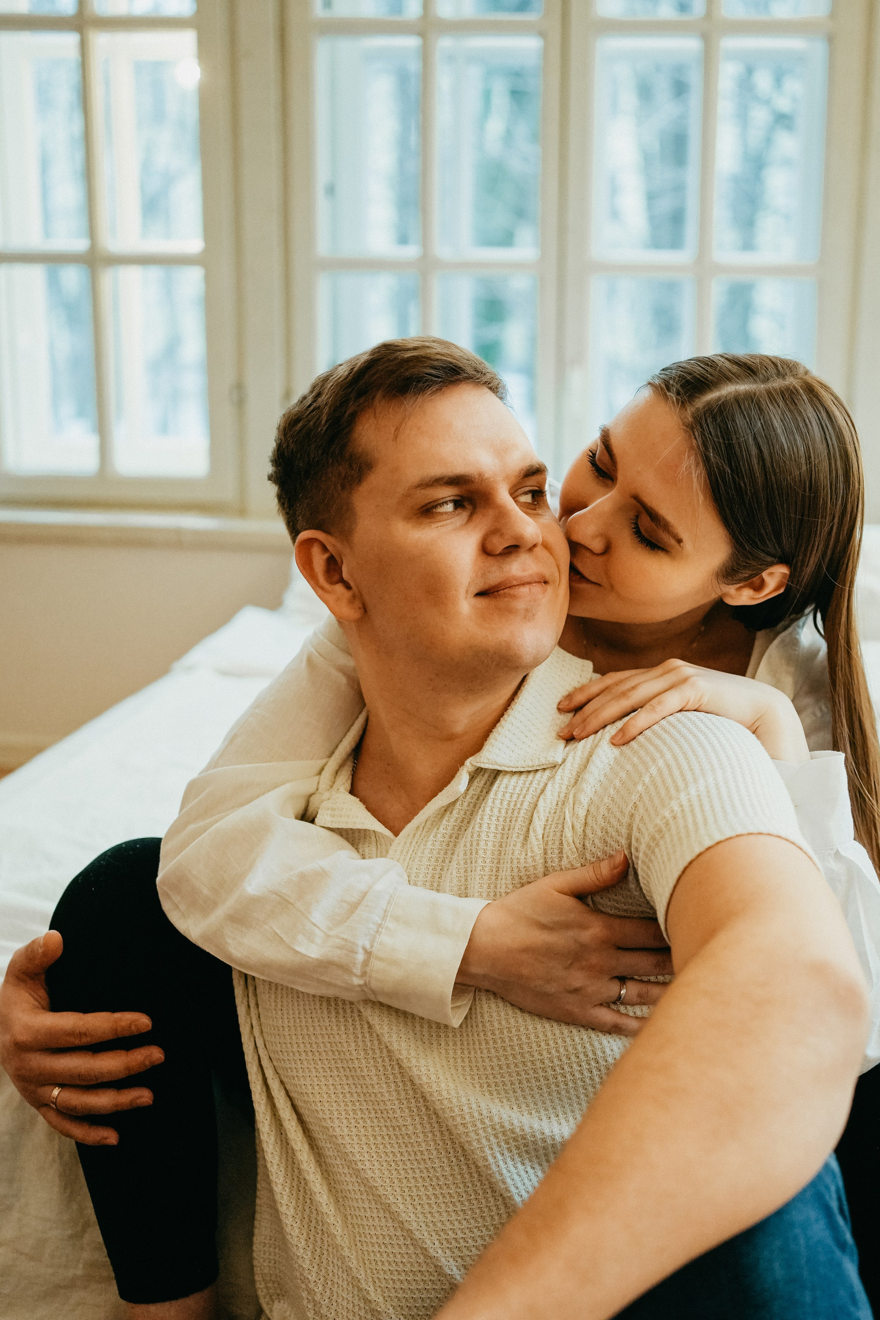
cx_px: 536
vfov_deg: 44.5
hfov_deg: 30.4
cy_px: 700
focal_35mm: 44
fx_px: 1614
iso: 1250
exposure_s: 1/800
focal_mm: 35
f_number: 2.5
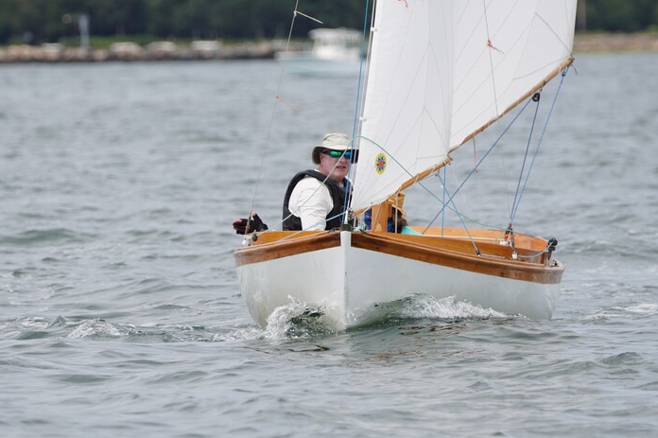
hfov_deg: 3.7
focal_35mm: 559
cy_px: 247
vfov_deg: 2.5
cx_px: 300
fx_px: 10210
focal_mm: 324
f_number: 5.6
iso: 250
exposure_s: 1/1250
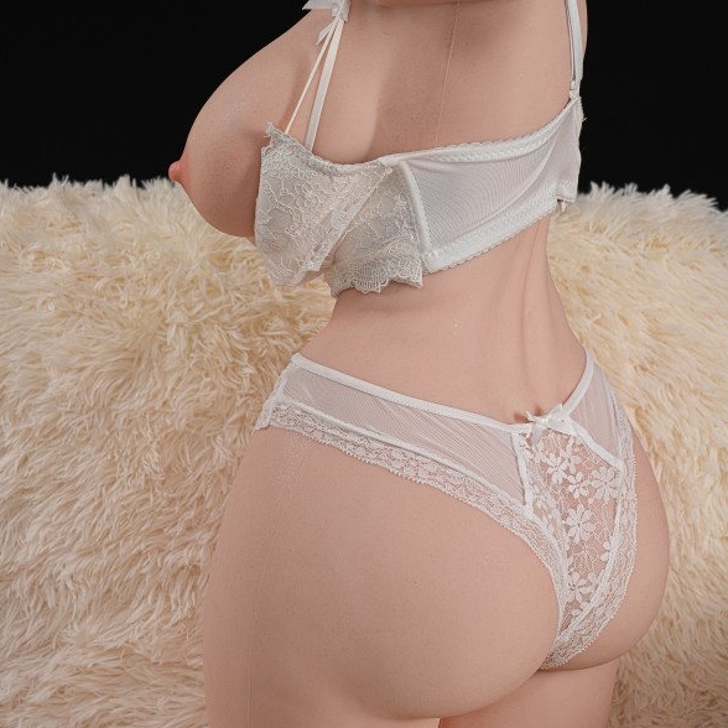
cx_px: 358
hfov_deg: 26.5
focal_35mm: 65
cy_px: 302
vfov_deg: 26.4
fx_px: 1547
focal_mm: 50
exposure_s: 1/100
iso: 100
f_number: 8
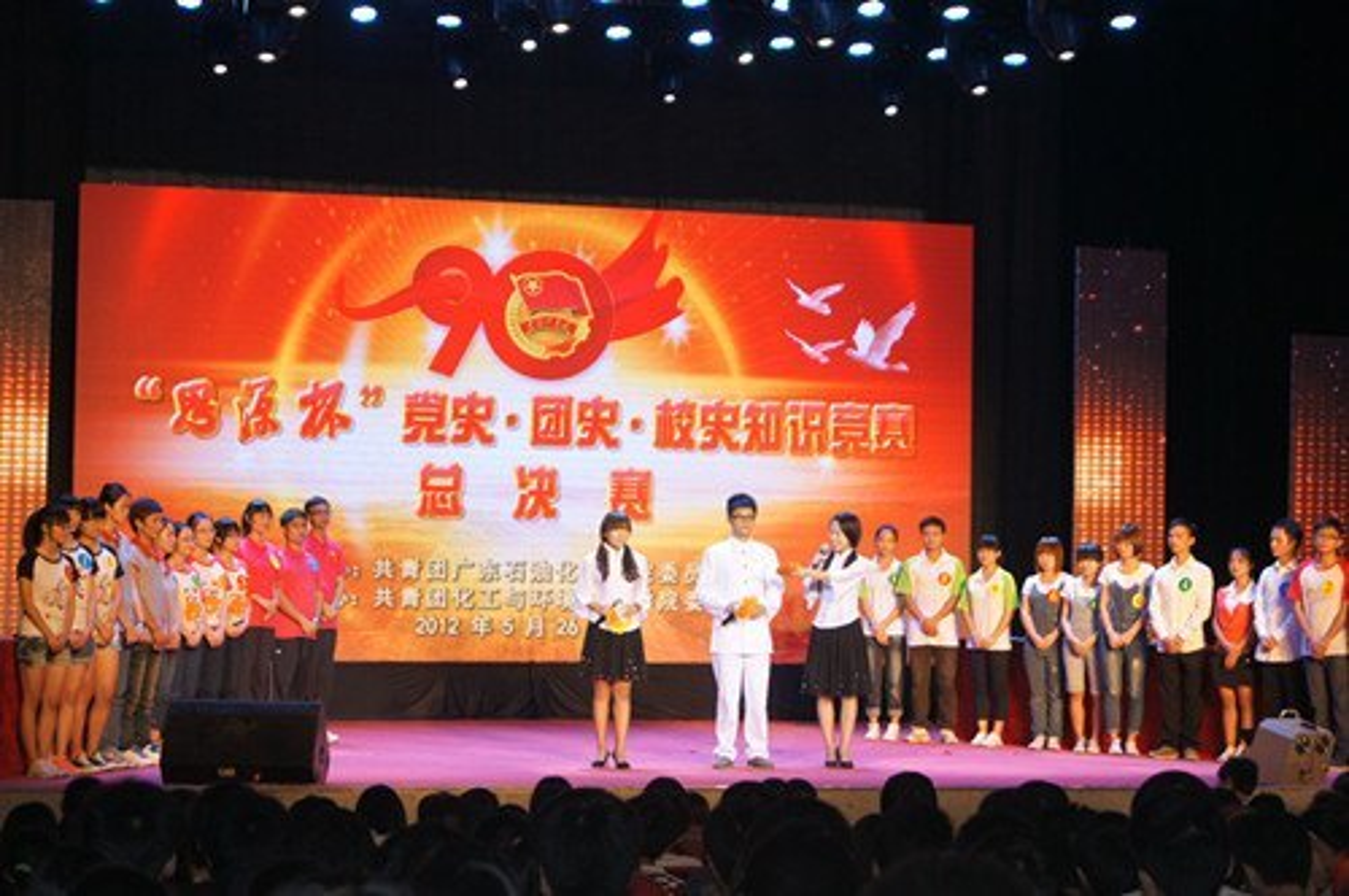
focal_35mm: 82
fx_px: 3087
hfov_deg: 24.6
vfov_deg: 16.5
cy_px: 448
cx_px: 674
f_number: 5.6
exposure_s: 1/80
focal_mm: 55
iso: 800
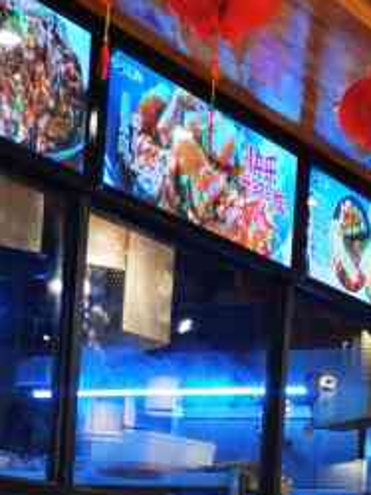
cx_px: 183
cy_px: 593
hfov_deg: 14.7
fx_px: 1442
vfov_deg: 18.4
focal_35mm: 101
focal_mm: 5.58
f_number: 1.8
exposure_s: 1/100
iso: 80
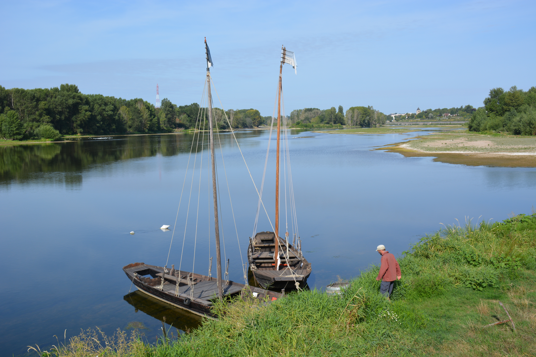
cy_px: 178
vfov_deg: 33.0
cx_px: 268
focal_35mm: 40
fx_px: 603
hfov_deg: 47.9
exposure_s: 1/250
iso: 100
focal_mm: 27
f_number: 8
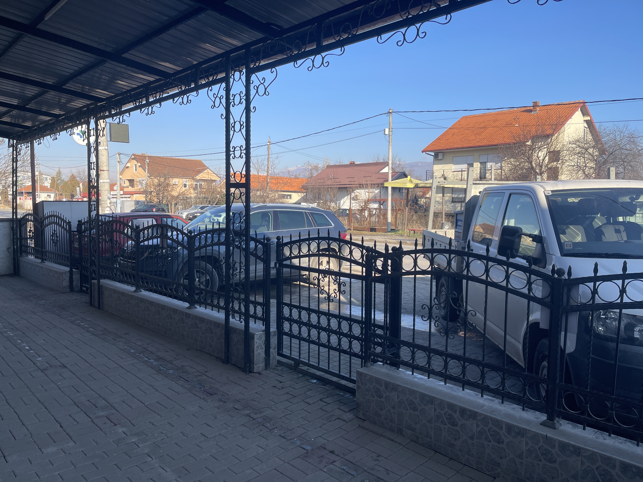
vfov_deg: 54.9
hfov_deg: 69.4
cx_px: 322
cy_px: 241
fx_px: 464
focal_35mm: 25
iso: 32
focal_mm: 5.1
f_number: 1.6
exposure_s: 1/1795
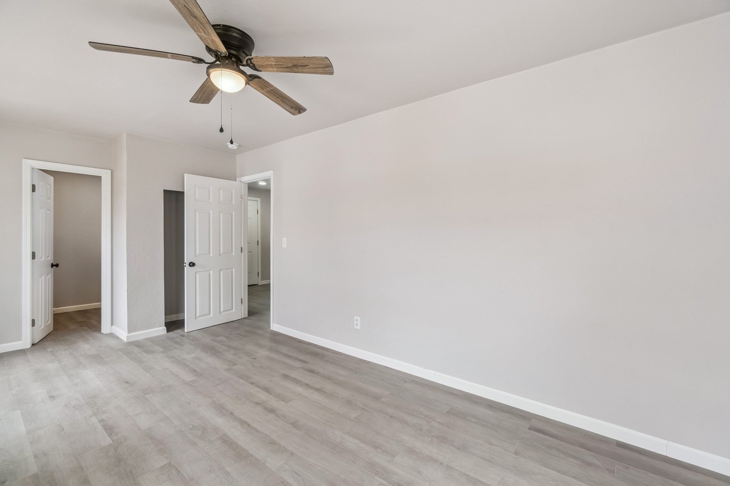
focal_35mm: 15
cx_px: 365
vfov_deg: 77.3
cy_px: 243
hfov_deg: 100.4
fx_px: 304
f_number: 6.3
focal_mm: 10
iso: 200
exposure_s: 1/125
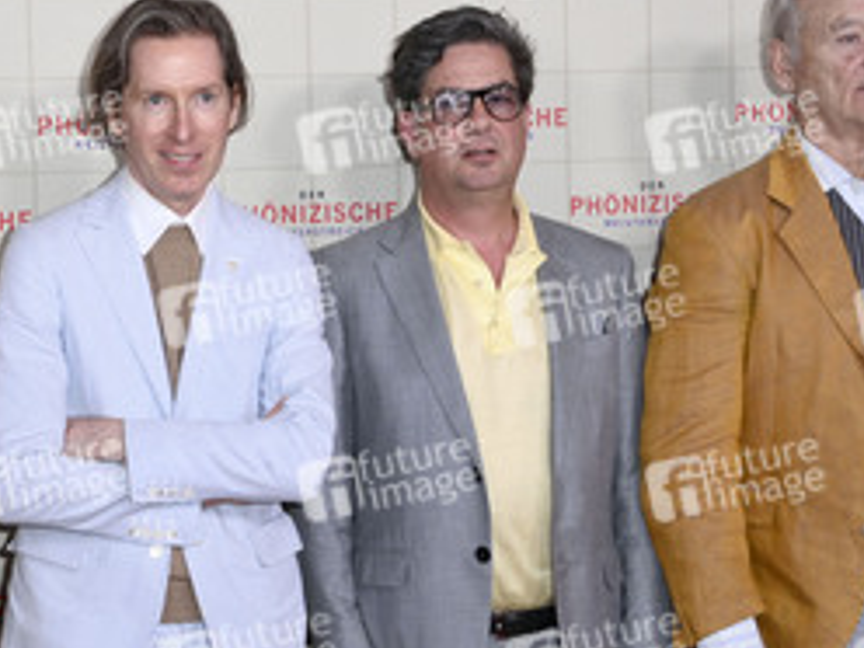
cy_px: 394
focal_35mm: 84
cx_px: 294
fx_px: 2097
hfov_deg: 23.2
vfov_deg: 17.6
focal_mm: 48
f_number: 5.6
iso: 800
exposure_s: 1/250
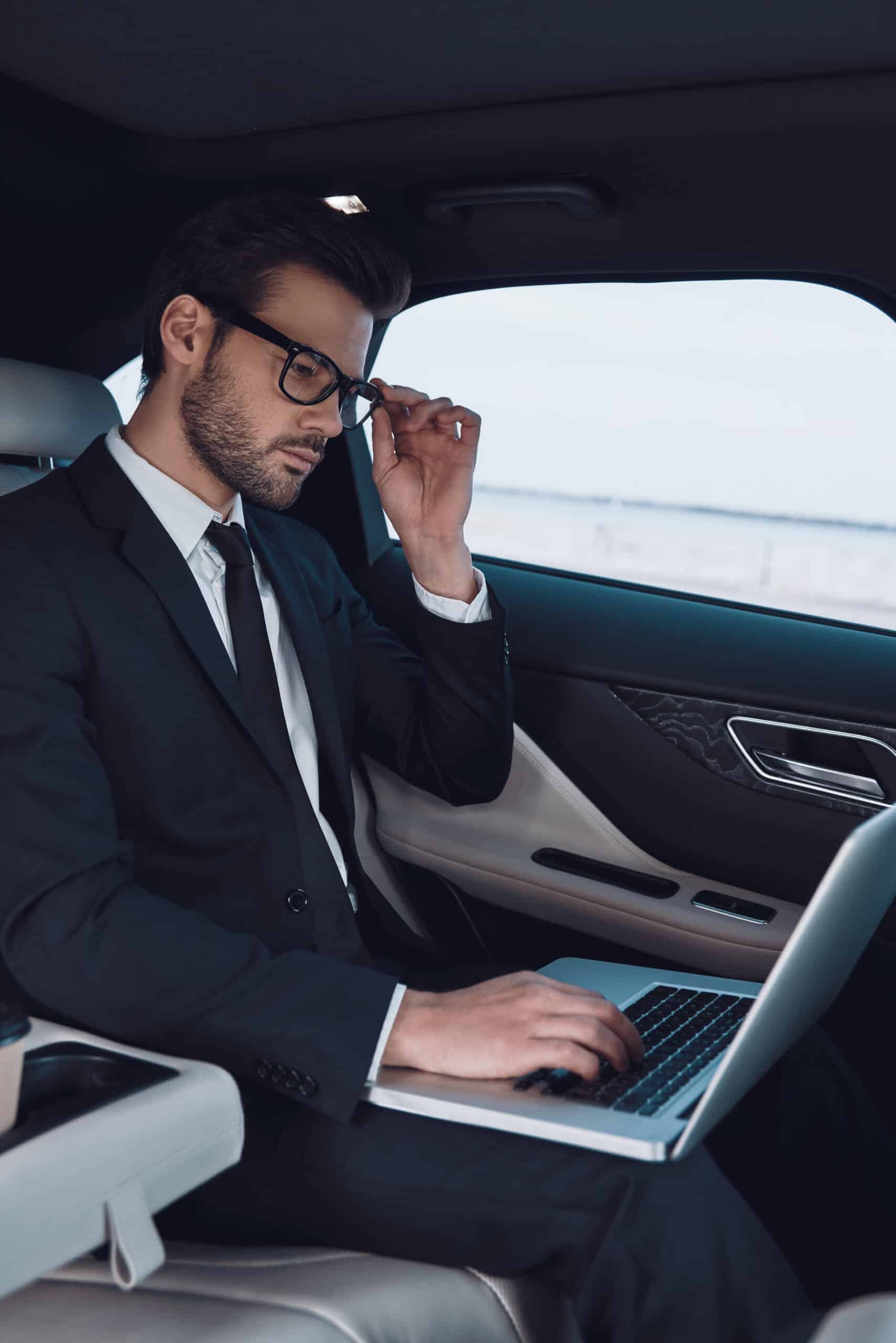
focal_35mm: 35
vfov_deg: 54.4
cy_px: 672
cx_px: 448
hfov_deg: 37.9
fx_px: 1306
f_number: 3.2
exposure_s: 1/125
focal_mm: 35
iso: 200
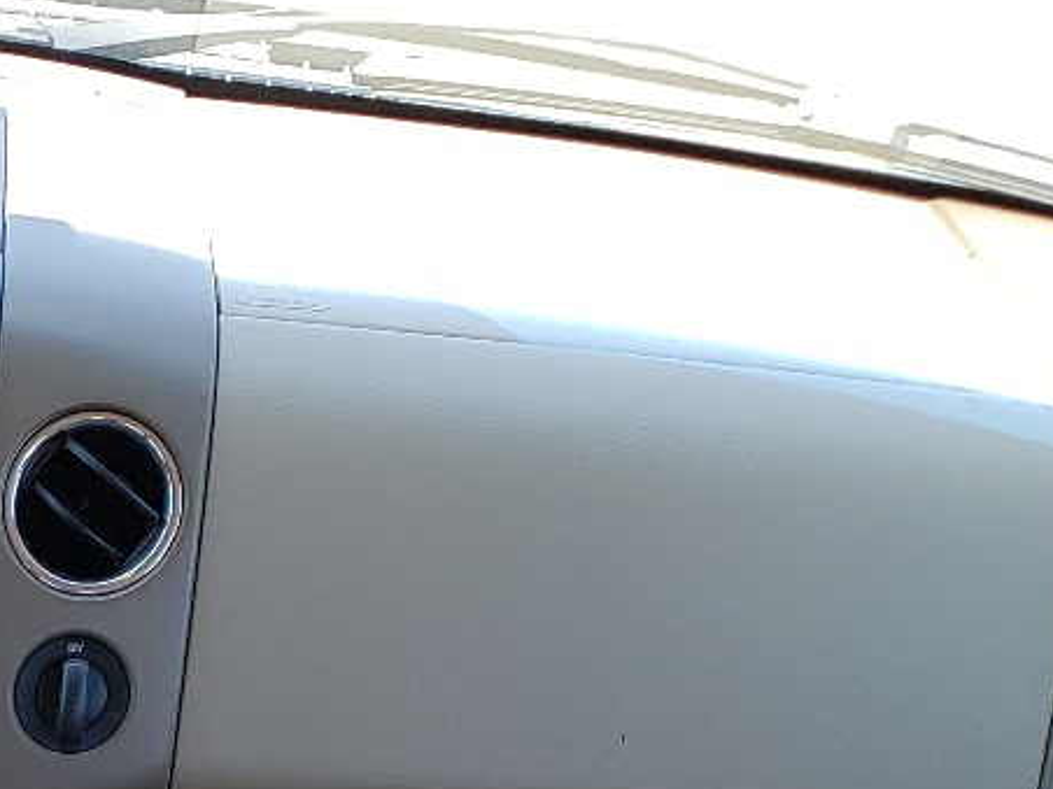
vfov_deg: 14.4
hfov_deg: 19.5
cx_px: -340
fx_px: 2799
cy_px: 1364
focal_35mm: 92
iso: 50
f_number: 1.5
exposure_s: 1/278
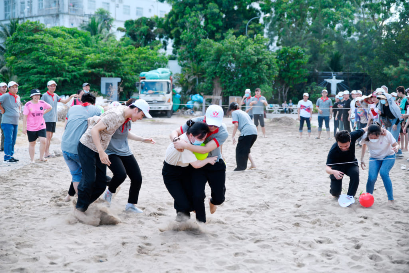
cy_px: 136
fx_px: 704
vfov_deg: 21.9
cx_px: 204
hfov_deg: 32.4
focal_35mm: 62
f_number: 2.8
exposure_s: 1/500
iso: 100
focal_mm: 62
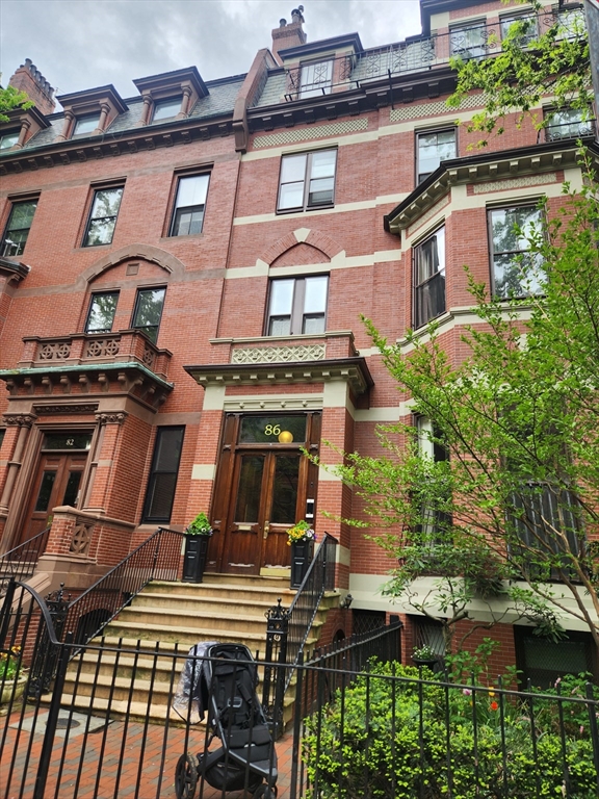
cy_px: 400
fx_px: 531
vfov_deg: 73.9
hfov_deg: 58.9
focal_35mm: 23
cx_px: 300
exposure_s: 1/223
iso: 20
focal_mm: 5.4
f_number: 1.8
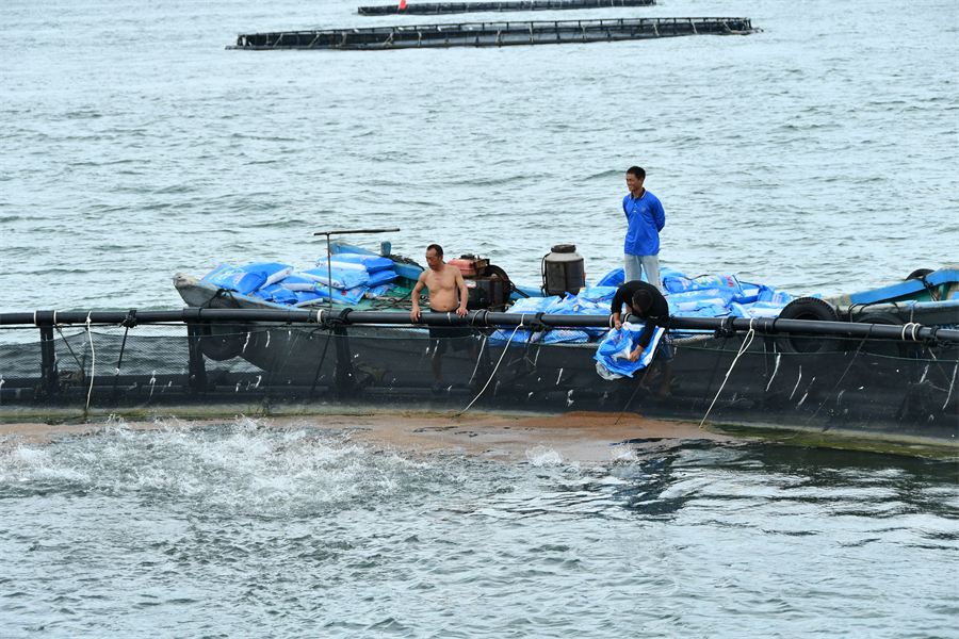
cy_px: 320
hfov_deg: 16.7
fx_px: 3276
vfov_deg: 11.1
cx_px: 480
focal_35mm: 123
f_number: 6.3
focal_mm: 82
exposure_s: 1/1000
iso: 400
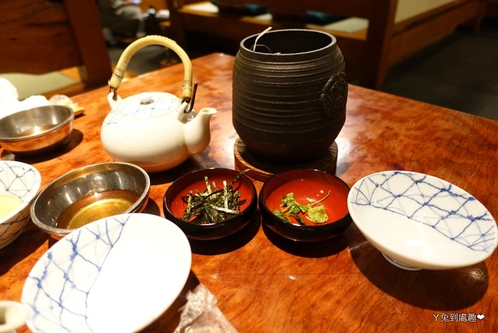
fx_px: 332
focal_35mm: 24
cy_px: 166
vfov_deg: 53.2
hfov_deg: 73.7
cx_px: 249
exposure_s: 1/20
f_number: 1.8
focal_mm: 8.8
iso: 800
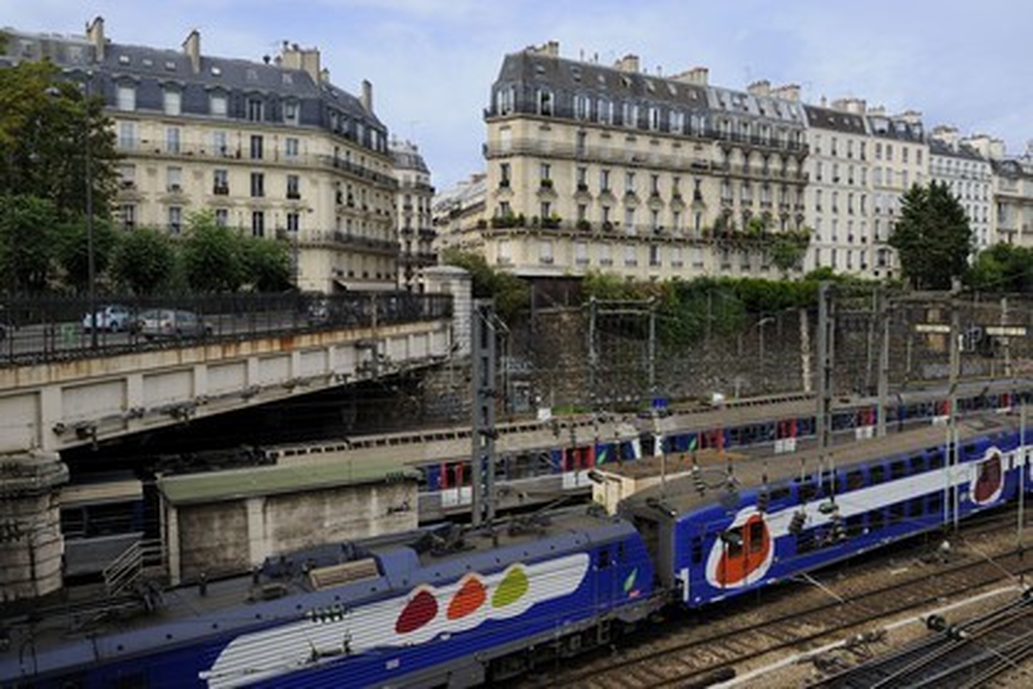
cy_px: 344
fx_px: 832
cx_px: 516
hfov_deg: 63.7
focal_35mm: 29
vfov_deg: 45.0
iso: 200
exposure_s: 1/200
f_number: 10
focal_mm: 29
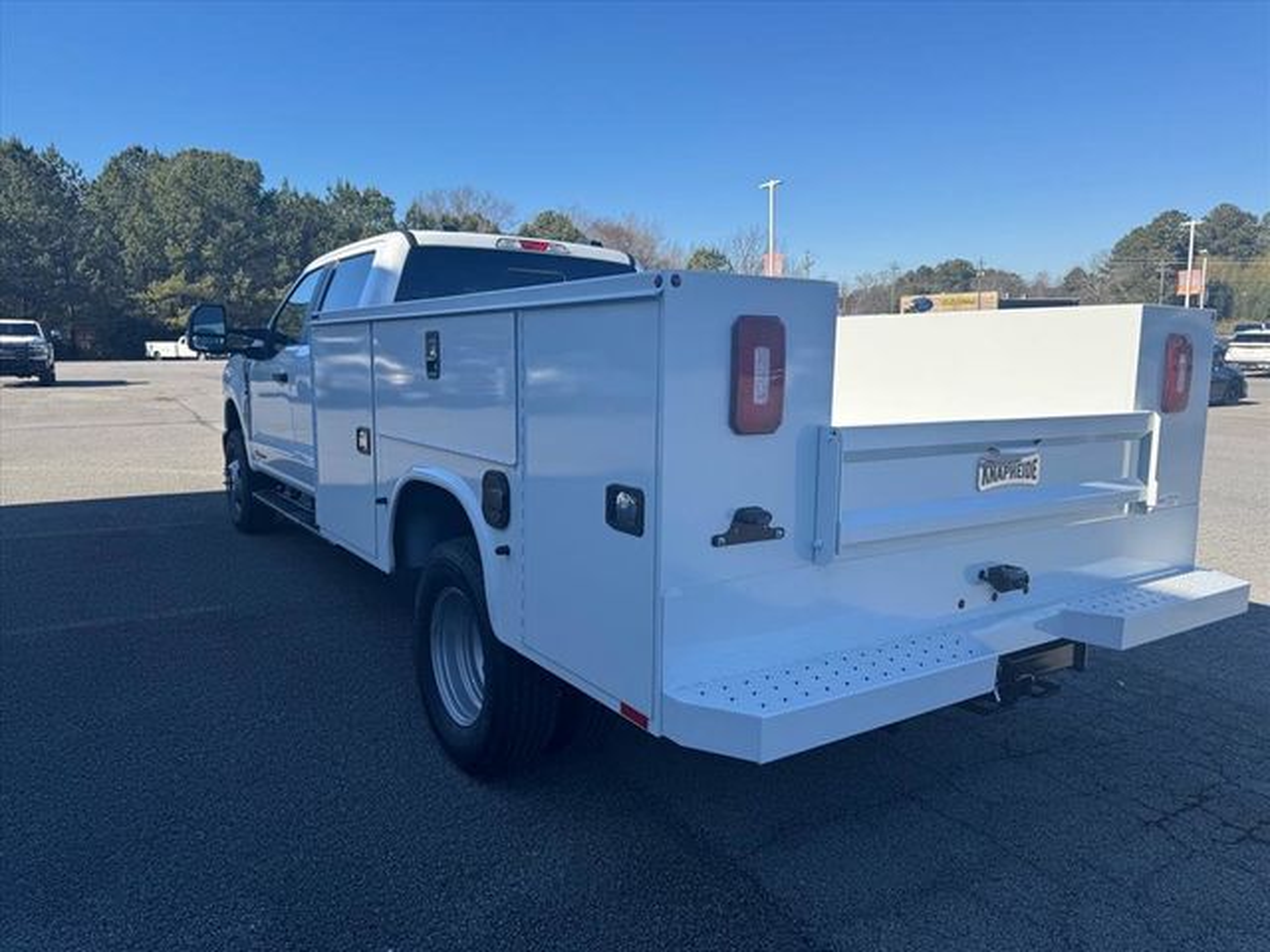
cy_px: 476
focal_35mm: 24
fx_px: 881
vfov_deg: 56.8
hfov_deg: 71.6
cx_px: 635
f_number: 1.78
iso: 80
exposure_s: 1/2959
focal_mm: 6.76
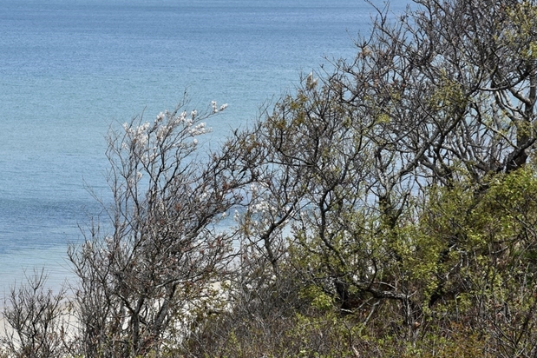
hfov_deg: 13.8
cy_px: 153
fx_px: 2221
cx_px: 159
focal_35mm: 149
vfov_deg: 9.2
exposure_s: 1/500
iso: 160
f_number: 8
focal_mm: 60
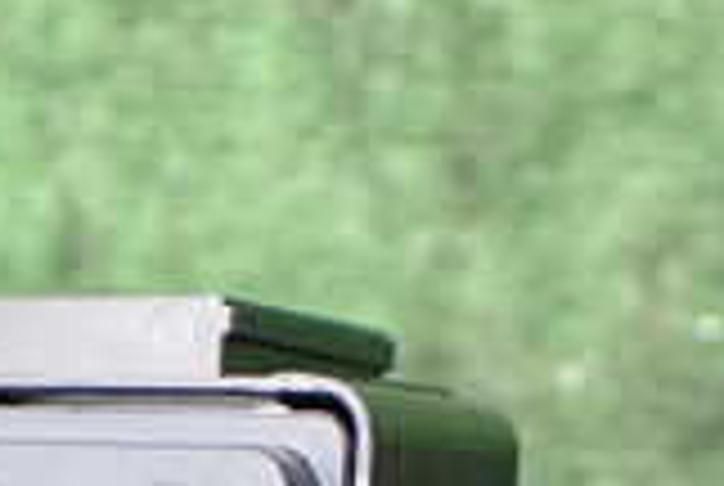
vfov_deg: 10.8
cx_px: -45
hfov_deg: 17.1
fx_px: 2337
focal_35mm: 116
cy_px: 994
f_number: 2.3
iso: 640
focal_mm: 5.4
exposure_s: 1/125
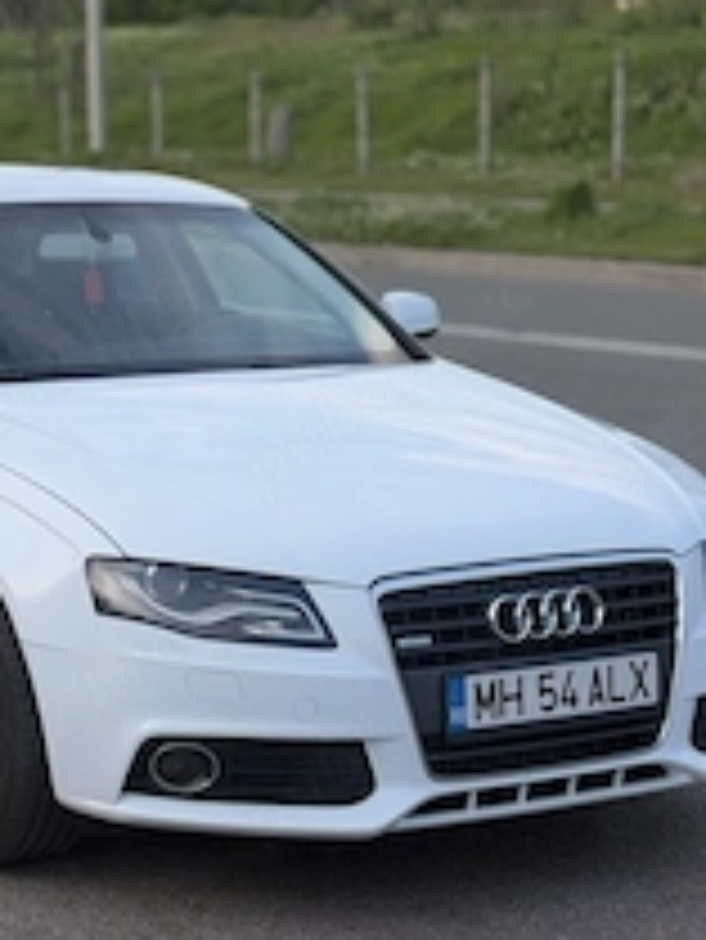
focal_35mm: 92
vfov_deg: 21.3
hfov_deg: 16.0
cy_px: 436
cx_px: 130
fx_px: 2499
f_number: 1.78
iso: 64
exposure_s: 1/1264
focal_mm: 6.76
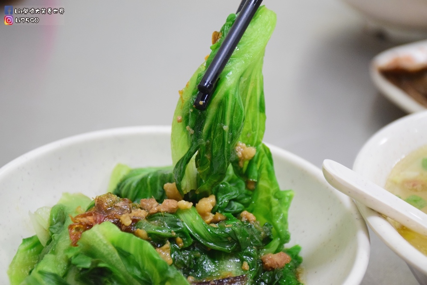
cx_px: 214
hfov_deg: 20.6
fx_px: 1174
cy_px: 142
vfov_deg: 13.8
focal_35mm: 99
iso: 3200
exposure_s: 1/125
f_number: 5
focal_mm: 66
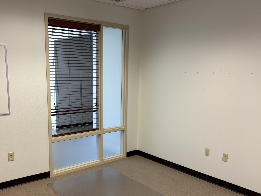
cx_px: 115
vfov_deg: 41.6
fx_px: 256
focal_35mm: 34
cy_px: 115
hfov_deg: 53.8
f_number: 1.6
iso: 80
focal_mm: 5.96
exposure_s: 1/60
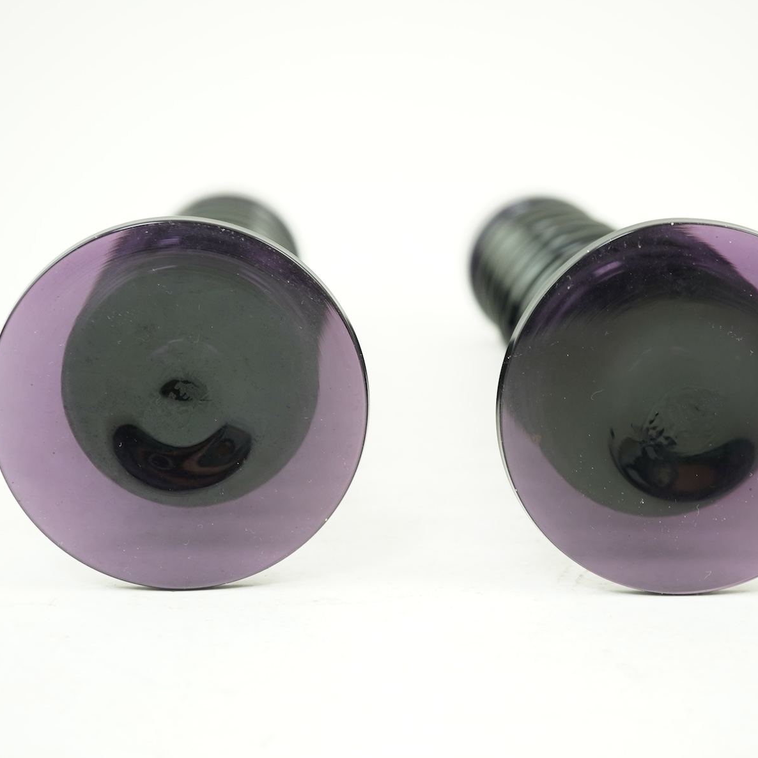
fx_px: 1437
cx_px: 436
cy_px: 382
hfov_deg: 29.5
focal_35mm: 58
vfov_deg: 29.6
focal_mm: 30
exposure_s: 1/40
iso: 640
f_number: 7.1
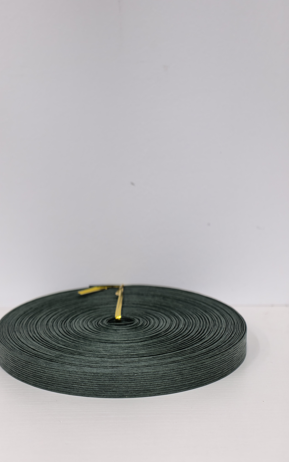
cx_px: 121
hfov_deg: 13.8
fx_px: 1197
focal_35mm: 95
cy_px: 232
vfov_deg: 21.9
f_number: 2.4
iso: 125
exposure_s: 1/100
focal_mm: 24.13
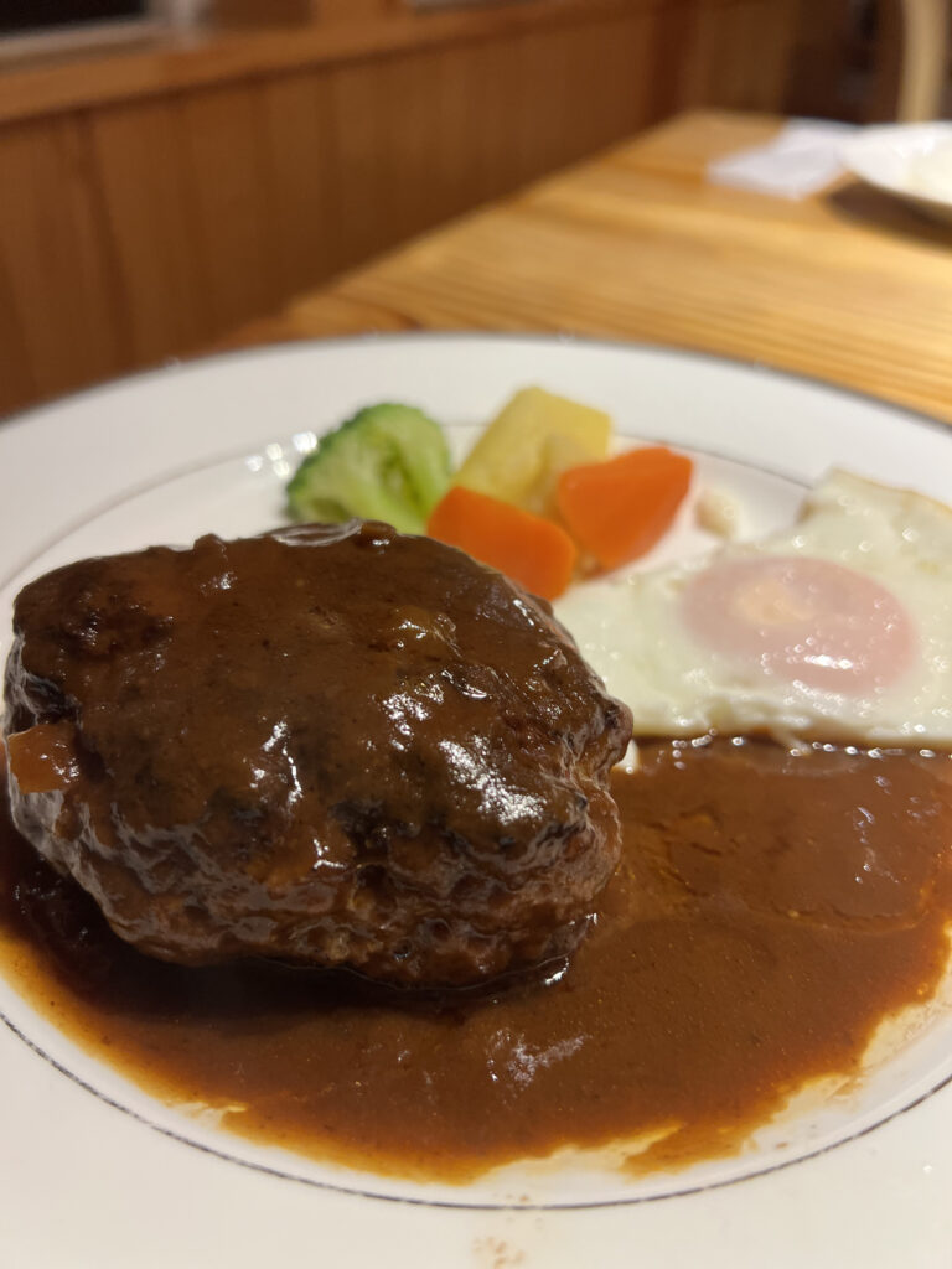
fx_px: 953
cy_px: 634
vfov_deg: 67.3
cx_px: 476
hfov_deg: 53.1
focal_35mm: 26
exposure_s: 1/107
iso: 125
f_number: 1.5
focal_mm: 5.7
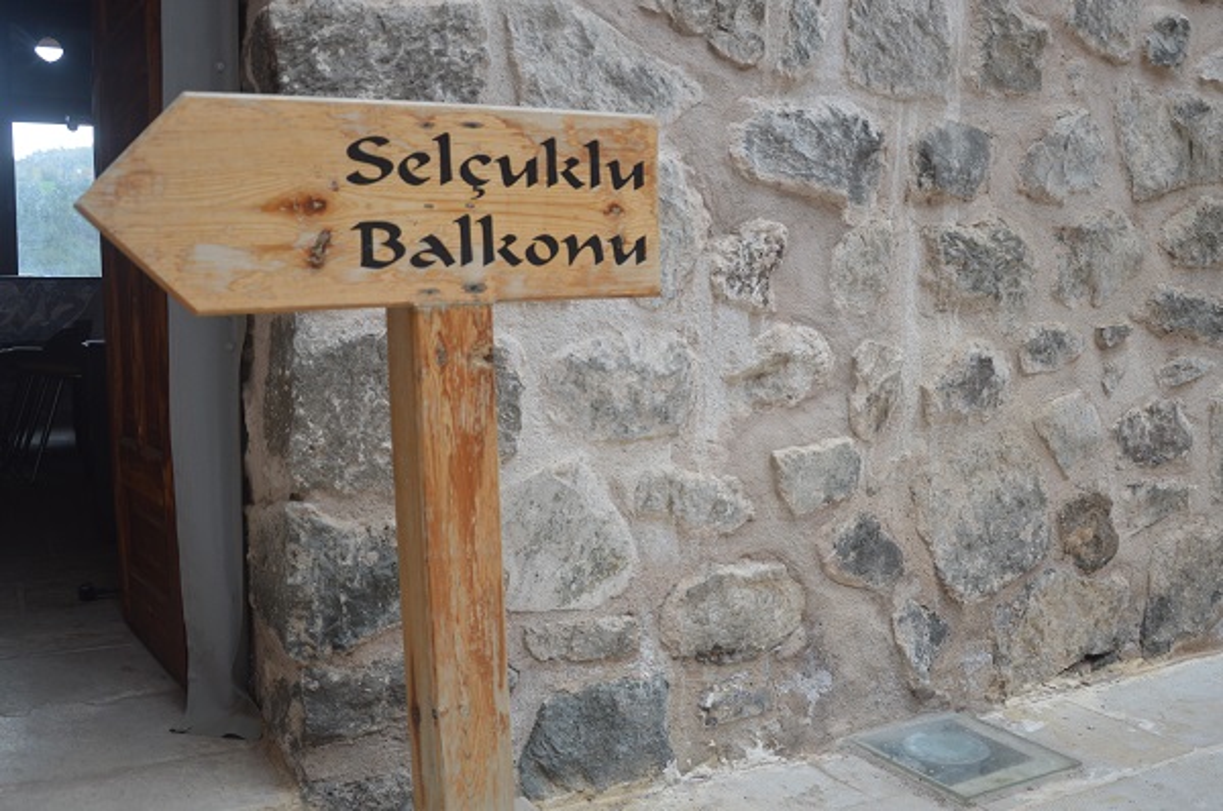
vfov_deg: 25.7
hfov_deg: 37.9
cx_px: 612
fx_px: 1781
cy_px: 406
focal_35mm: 52
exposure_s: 1/100
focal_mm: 35
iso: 400
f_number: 4.5
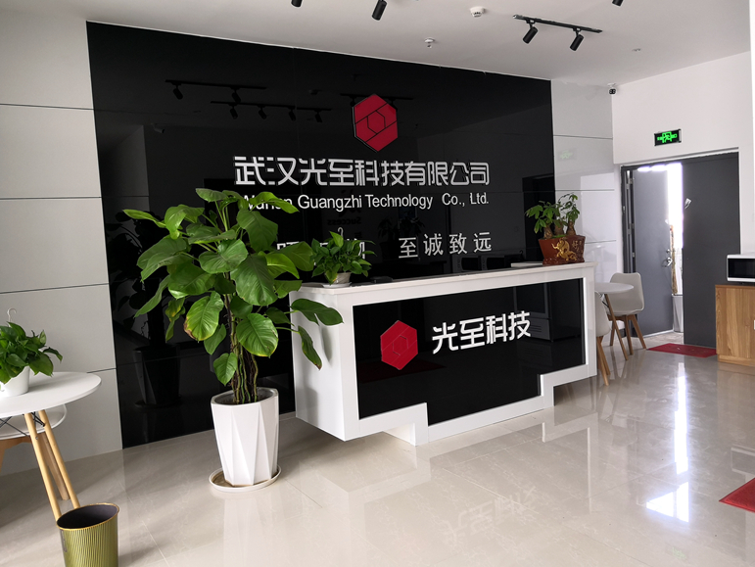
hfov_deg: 63.4
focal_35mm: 28
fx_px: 611
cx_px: 388
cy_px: 274
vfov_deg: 49.8
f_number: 1.8
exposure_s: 1/33.3
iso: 160
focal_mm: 3.95
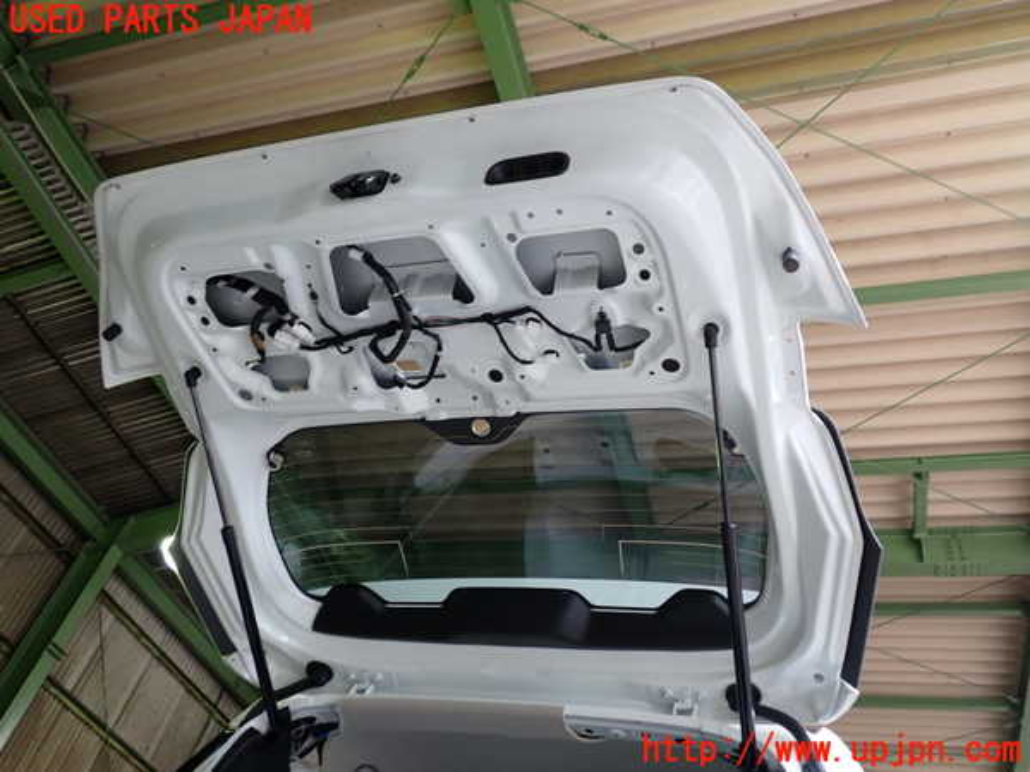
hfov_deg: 60.0
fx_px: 893
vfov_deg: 46.8
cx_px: 515
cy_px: 386
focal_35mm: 30
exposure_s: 1/40
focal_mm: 5.4
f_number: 2.3
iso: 200
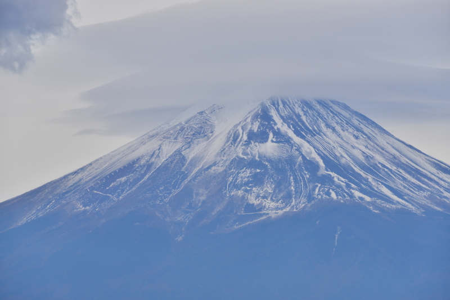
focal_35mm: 180
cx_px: 225
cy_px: 150
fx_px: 2249
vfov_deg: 7.6
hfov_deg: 11.4
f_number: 8
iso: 100
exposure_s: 1/40
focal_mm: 180
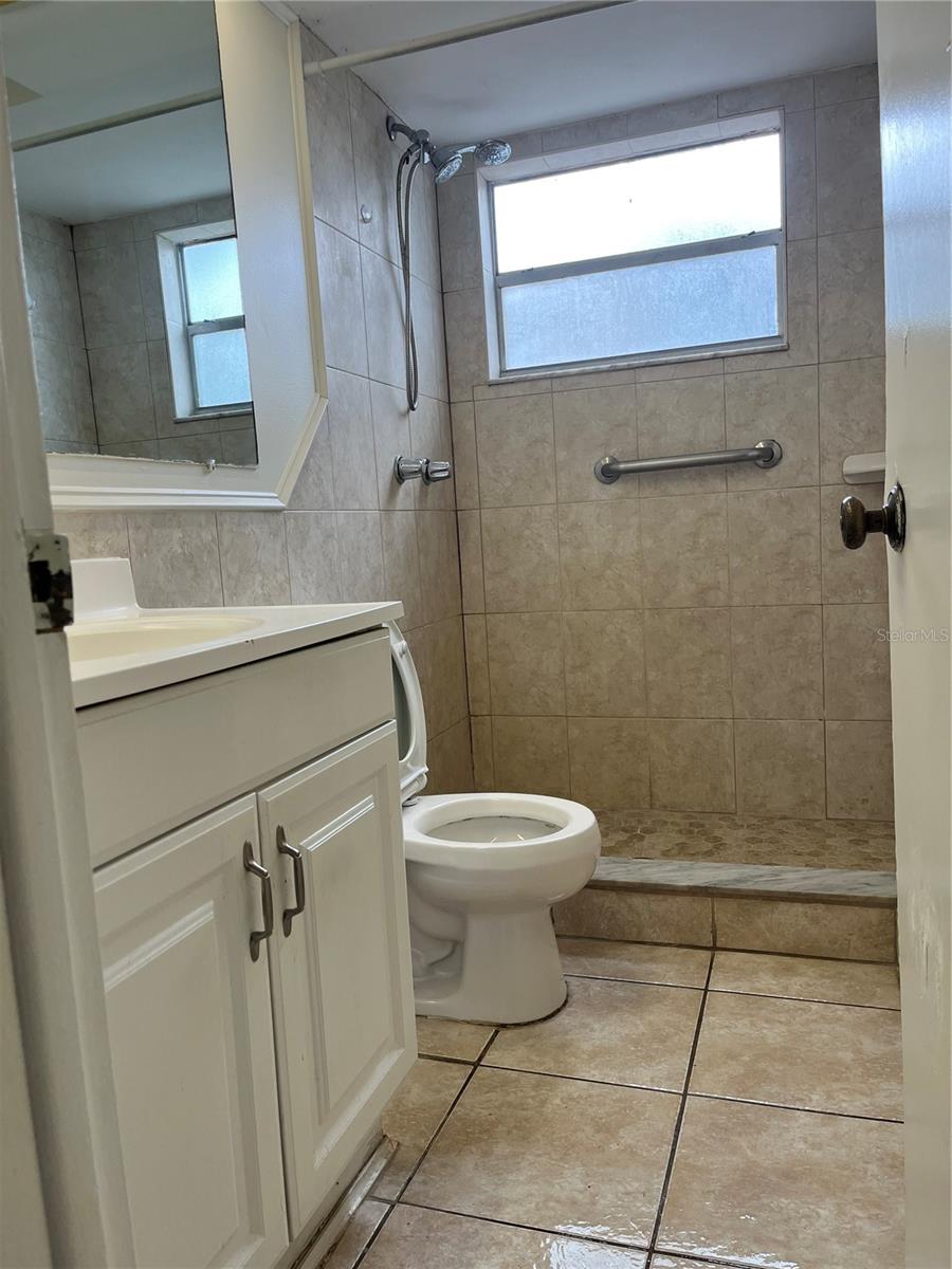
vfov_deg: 67.3
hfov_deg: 53.1
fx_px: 953
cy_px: 634
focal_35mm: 26
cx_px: 476
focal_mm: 5.1
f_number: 1.6
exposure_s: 1/164
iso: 50
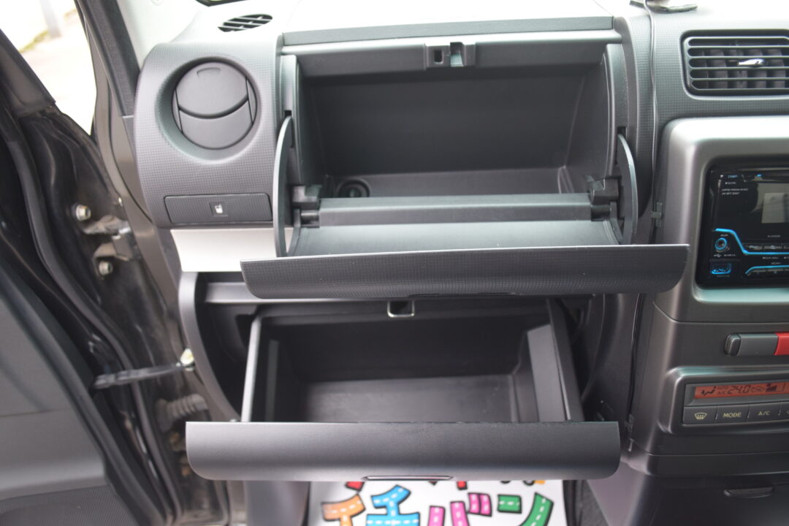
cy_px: 263
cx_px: 394
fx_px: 592
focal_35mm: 27
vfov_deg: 47.9
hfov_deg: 67.4
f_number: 3.5
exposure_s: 1/60
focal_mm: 18
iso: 640
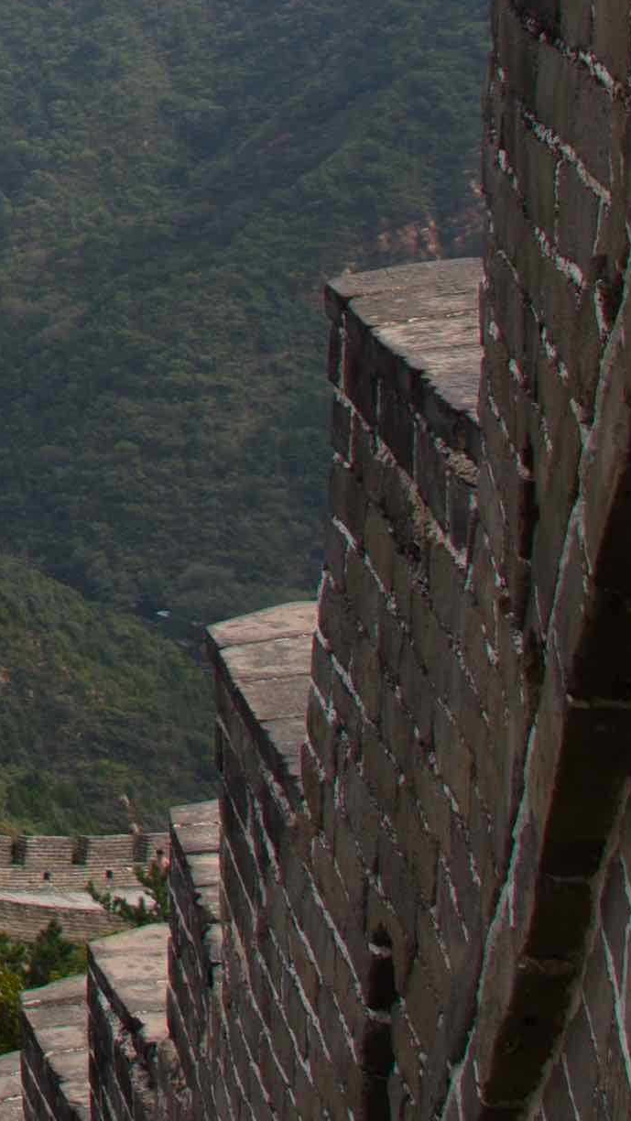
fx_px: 3746
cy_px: -88
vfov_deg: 16.5
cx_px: -1022
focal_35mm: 126
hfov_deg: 8.6
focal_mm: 18
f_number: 6.3
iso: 100
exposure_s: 1/160
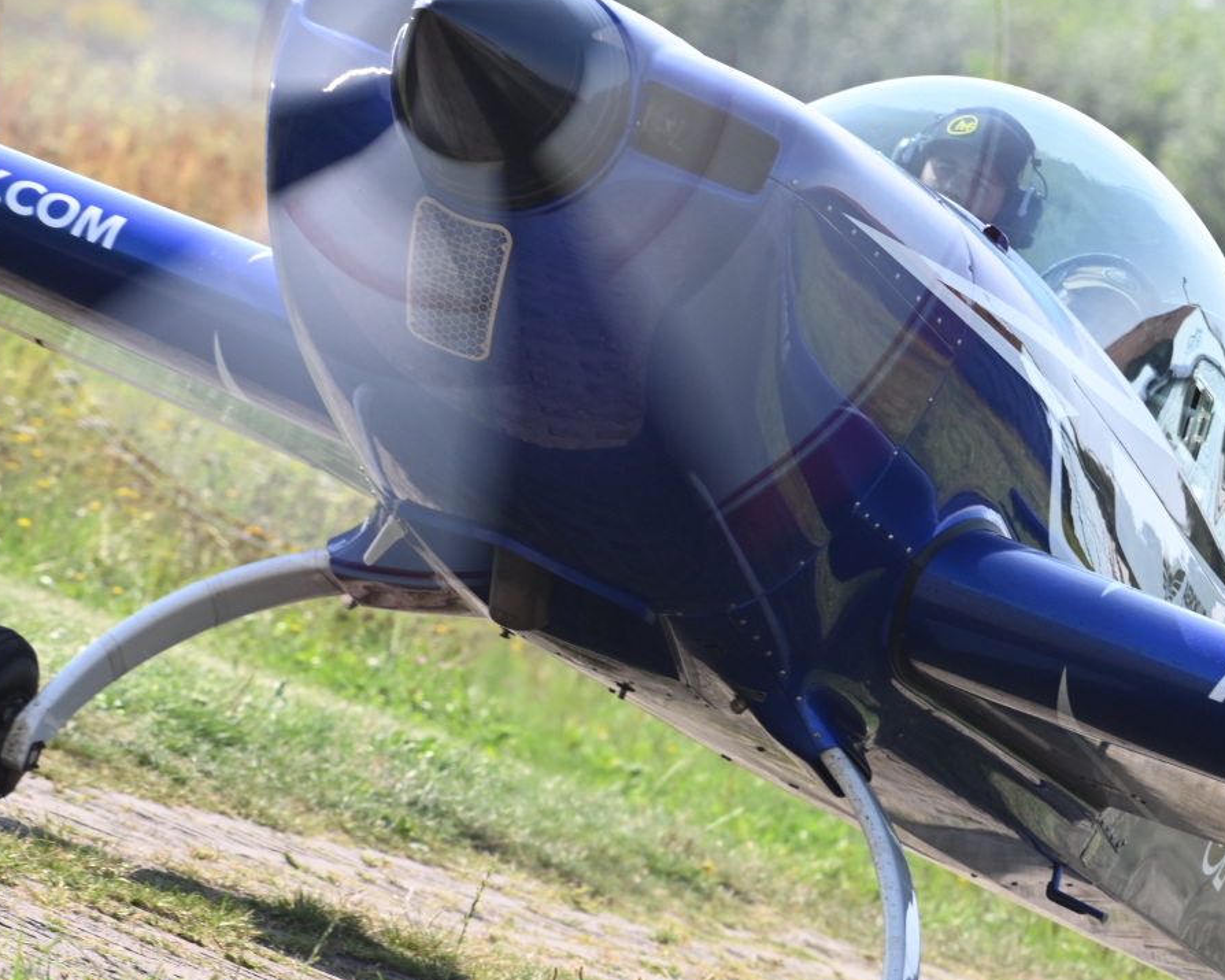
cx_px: 852
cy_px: 600
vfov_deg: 1.8
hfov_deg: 2.3
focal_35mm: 850
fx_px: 30814
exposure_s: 1/125
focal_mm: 500
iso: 250
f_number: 13
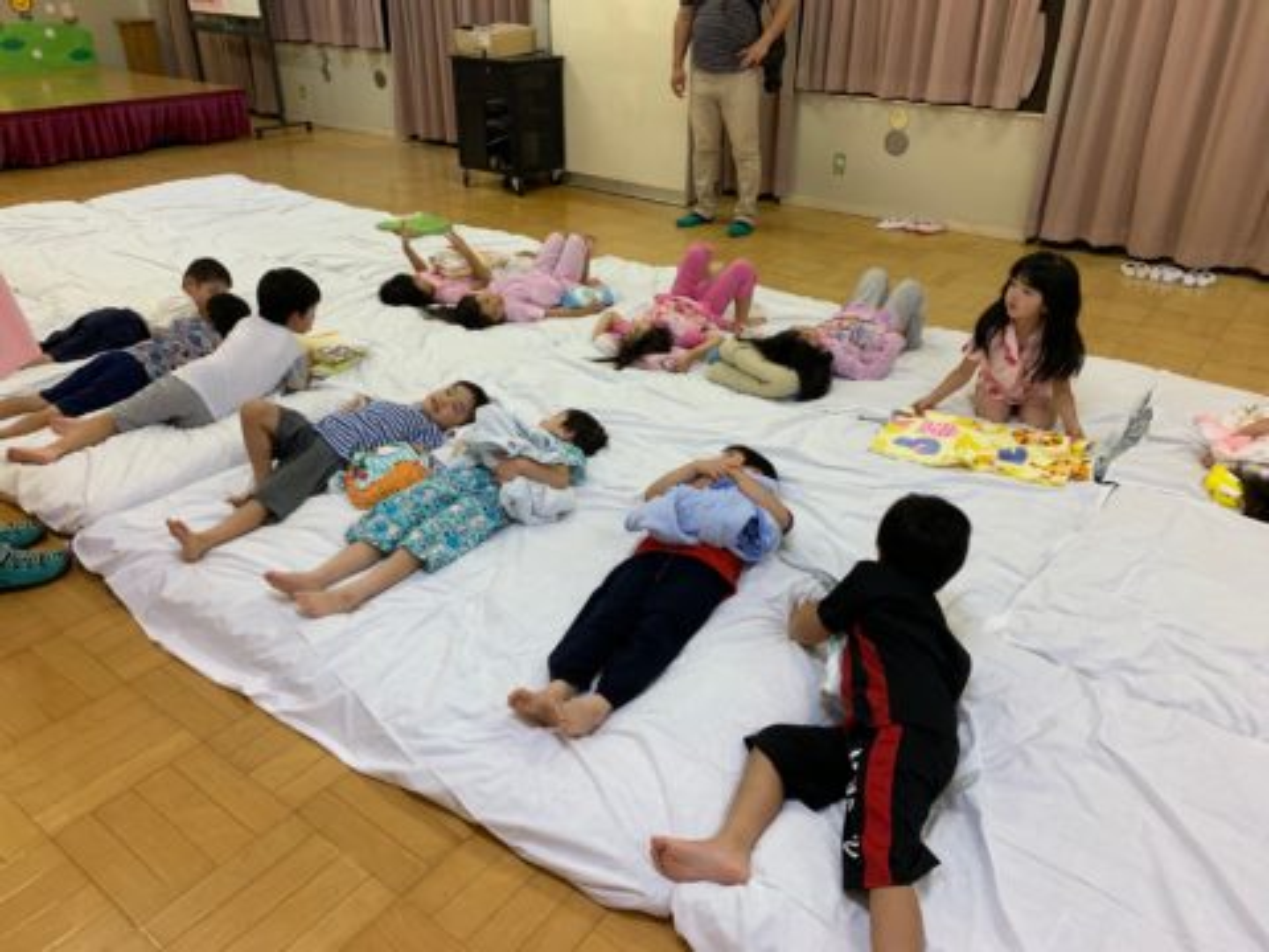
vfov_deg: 53.1
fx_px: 953
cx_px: 634
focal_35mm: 26
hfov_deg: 67.3
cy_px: 476
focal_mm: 4.25
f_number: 1.8
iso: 64
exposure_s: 1/50
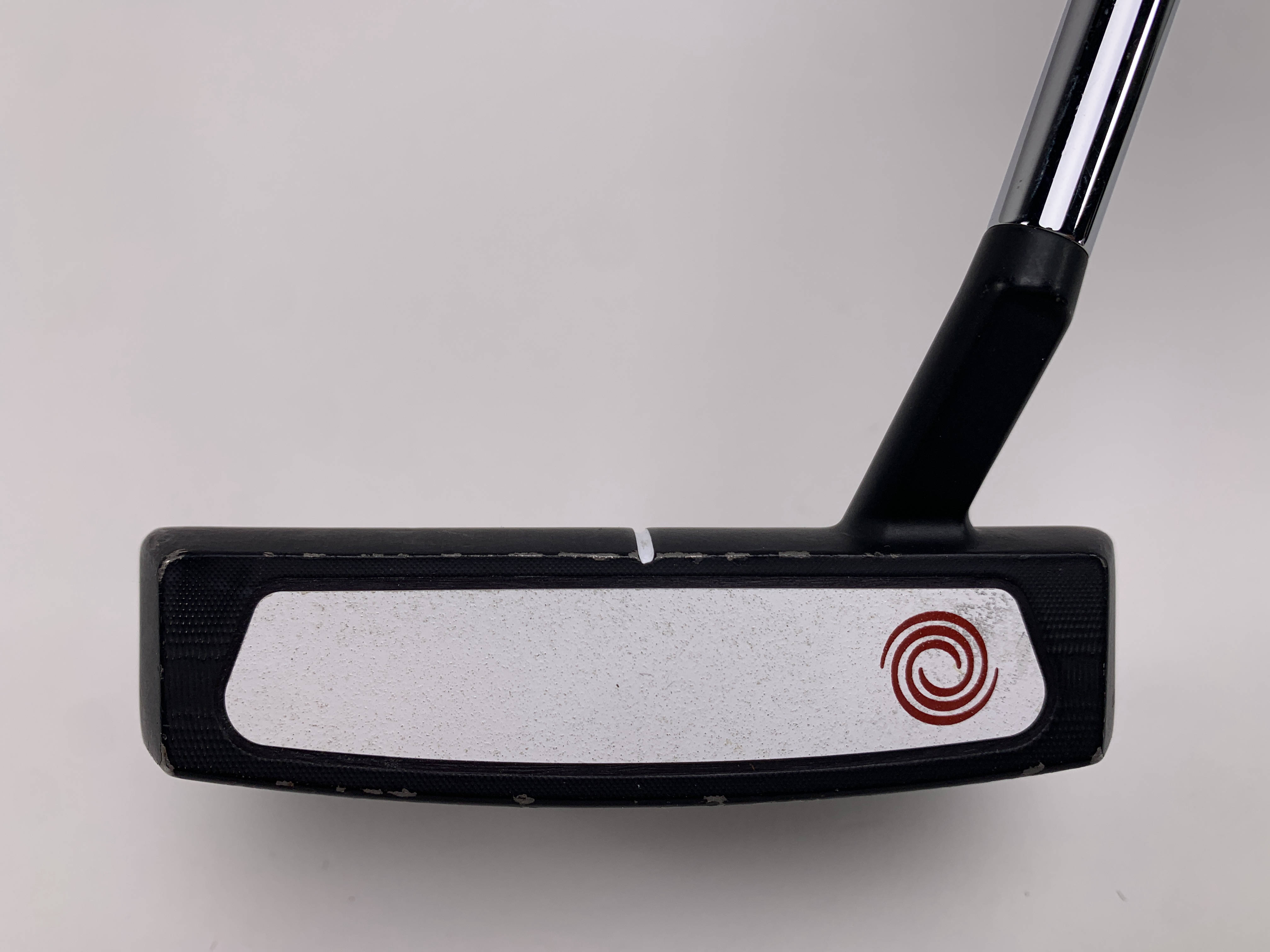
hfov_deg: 67.3
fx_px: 954
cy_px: 476
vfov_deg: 53.1
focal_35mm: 26
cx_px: 635
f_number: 1.8
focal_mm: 4.25
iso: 25
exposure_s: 1/368
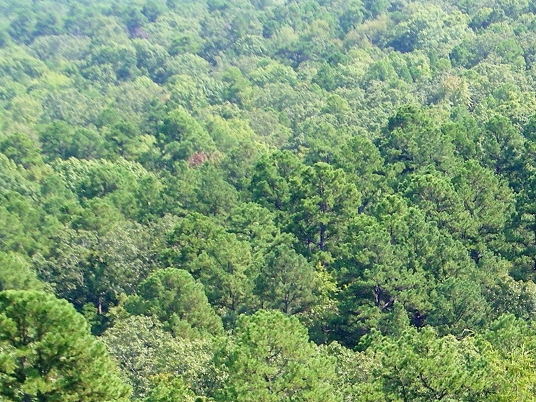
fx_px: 2229
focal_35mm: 144
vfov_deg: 10.2
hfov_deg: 13.6
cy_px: 417
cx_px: 484
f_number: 4.1
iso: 80
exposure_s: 1/200
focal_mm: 10.6
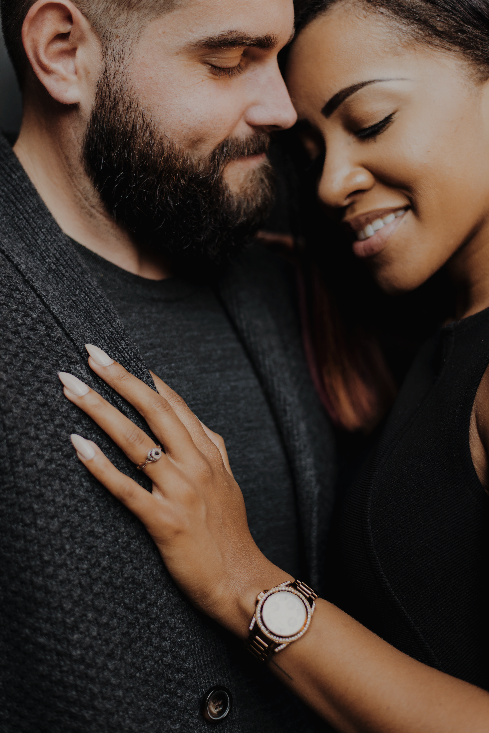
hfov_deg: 27.0
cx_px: 244
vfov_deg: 39.6
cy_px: 366
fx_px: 1018
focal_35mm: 50
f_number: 2.2
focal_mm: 50
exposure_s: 1/400
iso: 320
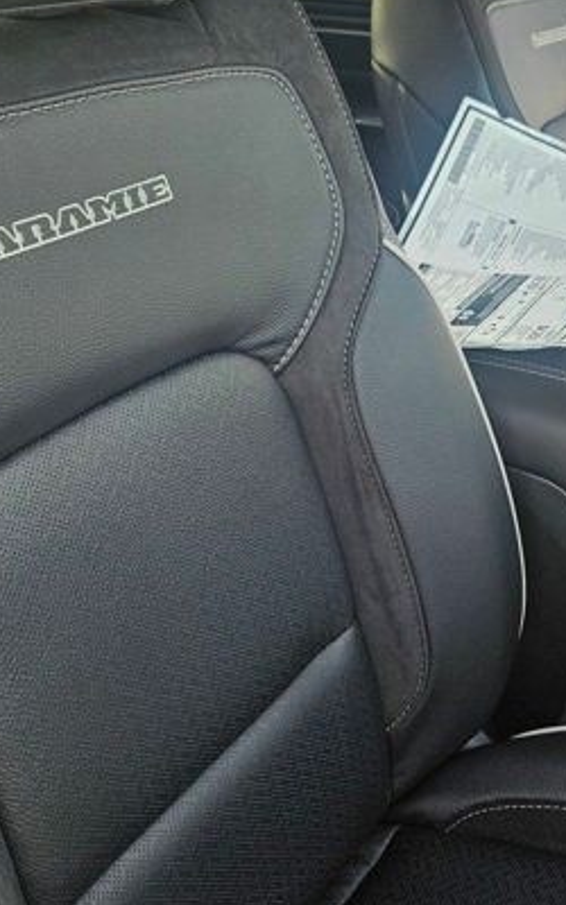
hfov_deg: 32.4
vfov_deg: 50.3
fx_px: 963
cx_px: 398
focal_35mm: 39
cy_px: 407
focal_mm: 5.4
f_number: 1.8
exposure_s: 1/180
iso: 64
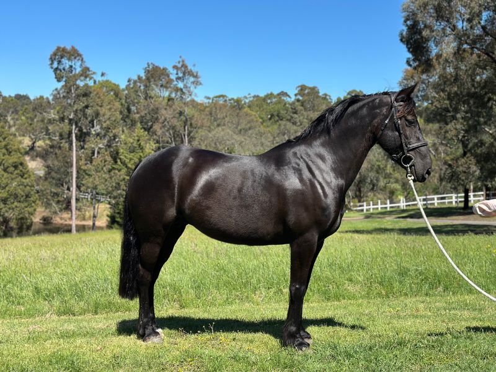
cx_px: 248
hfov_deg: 39.7
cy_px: 186
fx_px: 688
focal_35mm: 48
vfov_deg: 30.3
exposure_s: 1/4367
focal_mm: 6.86
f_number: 1.78
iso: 100
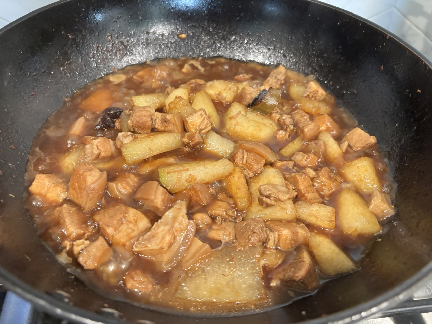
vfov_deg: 53.1
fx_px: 324
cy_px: 162
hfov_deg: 67.3
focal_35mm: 26
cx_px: 216
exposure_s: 1/40
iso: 640
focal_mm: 5.96
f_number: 1.6
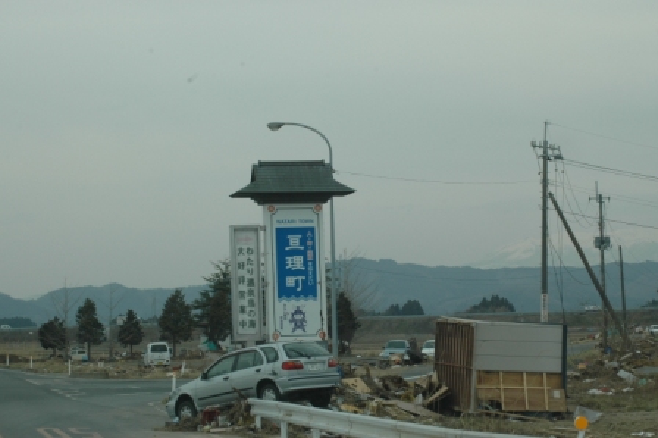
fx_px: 1918
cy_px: 219
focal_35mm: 105
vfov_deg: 13.0
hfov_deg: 19.5
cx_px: 329
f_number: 11
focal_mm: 70
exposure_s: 1/500
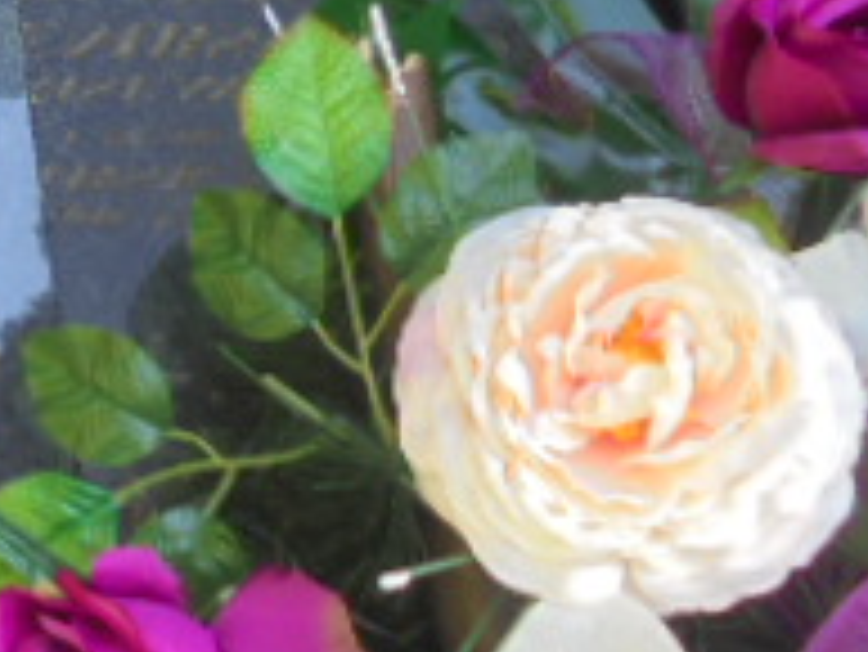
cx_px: -364
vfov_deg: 17.0
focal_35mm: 86
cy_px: 94
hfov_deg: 20.1
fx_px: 2158
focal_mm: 4.6
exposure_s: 1/80
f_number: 3.5
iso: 100
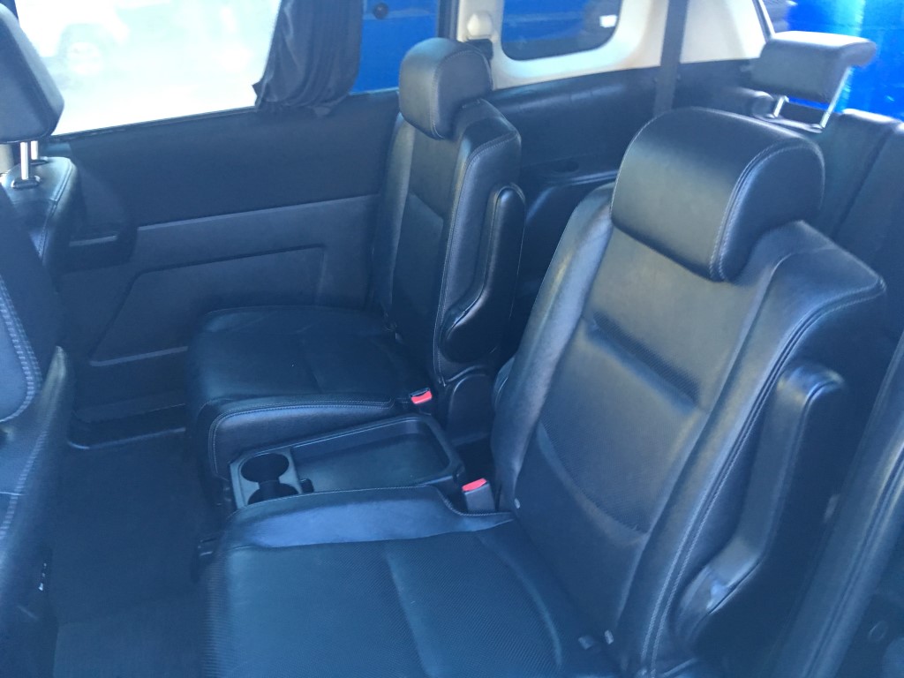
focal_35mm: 29
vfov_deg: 48.2
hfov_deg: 61.7
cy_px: 339
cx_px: 452
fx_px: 757
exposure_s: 1/30
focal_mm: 4.15
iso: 125
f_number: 2.2
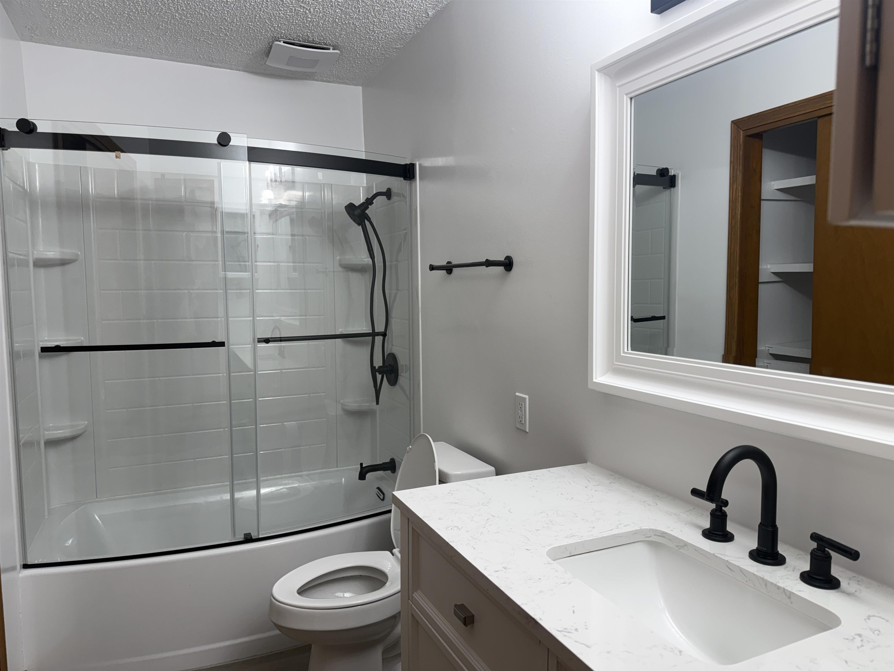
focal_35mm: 24
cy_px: 336
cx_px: 447
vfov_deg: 56.8
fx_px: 620
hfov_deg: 71.6
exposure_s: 1/120
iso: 64
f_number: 1.78
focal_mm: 6.76
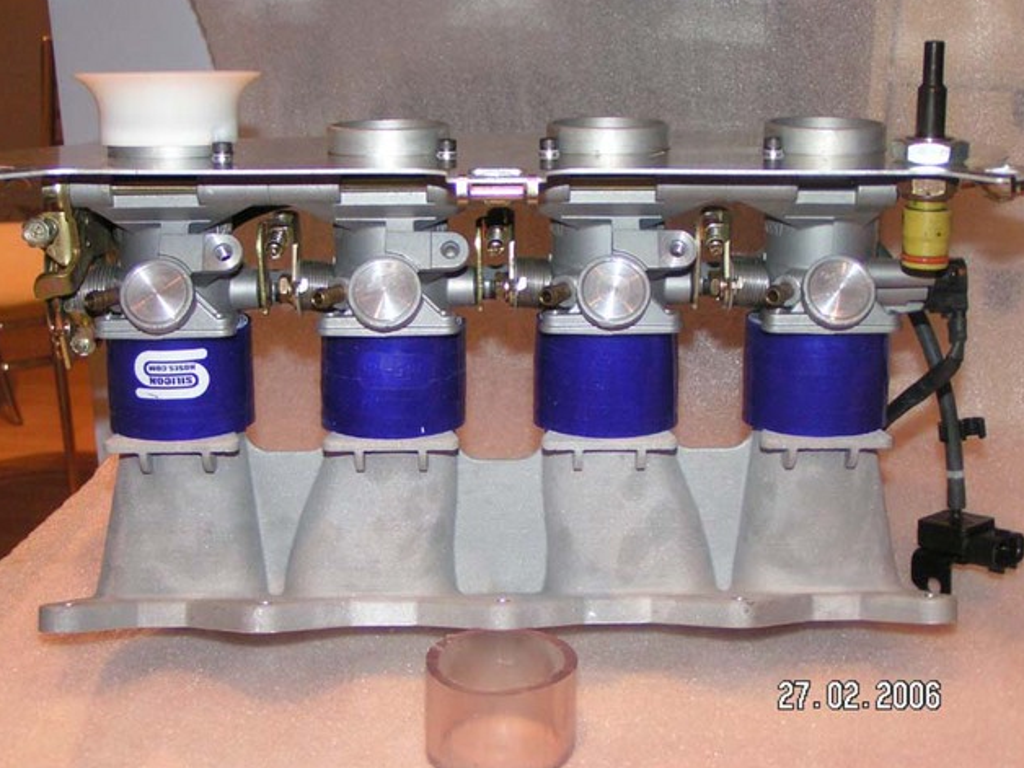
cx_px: 505
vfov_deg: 27.5
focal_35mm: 53
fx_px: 1568
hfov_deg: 36.2
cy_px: 380
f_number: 3.2
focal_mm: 8
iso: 200
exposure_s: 1/60
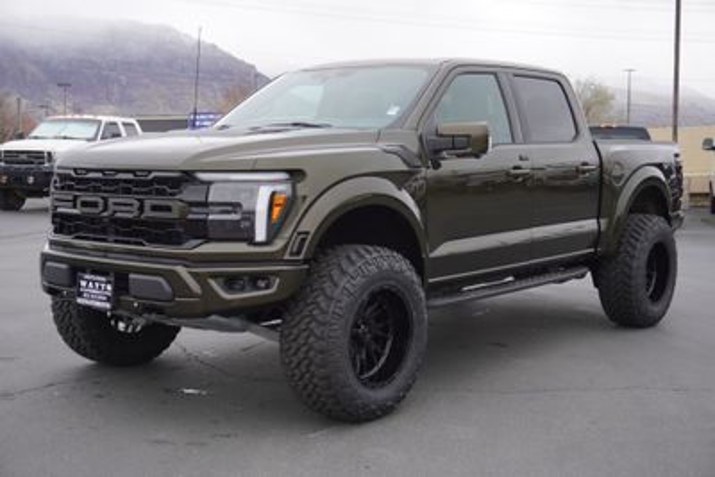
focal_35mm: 46
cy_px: 238
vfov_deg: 29.0
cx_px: 358
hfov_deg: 42.3
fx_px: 924
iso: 100
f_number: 5.6
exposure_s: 1/80
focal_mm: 31
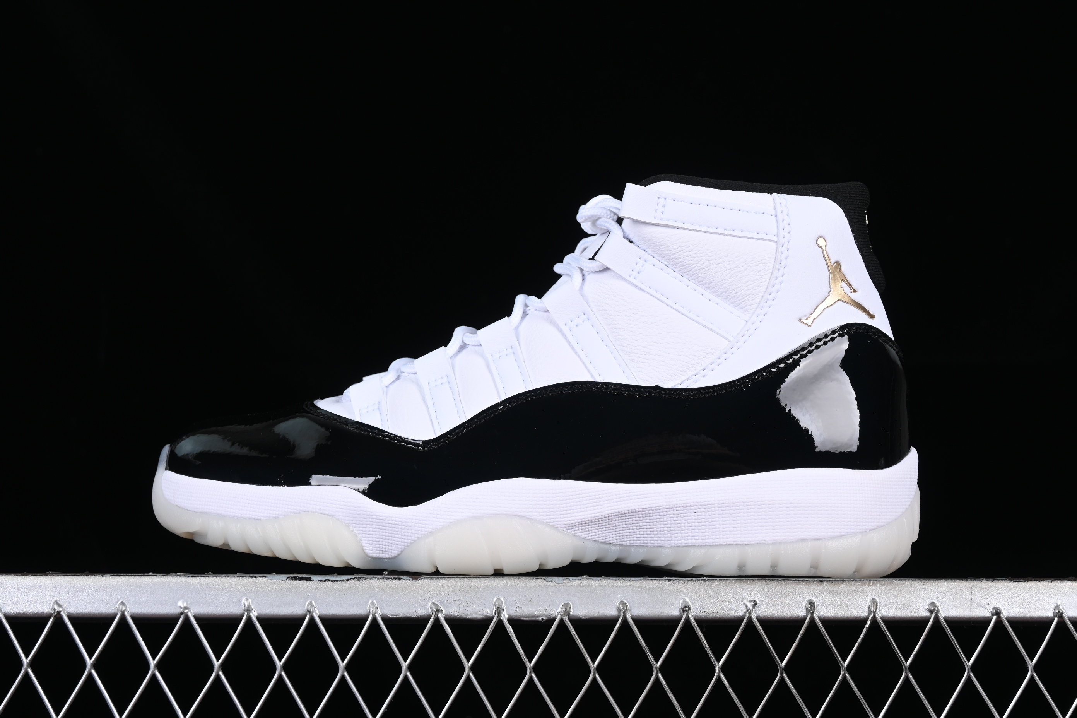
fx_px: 2244
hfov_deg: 27.0
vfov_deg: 18.2
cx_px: 538
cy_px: 359
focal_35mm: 75
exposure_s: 1/80
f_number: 8
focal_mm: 50
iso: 160
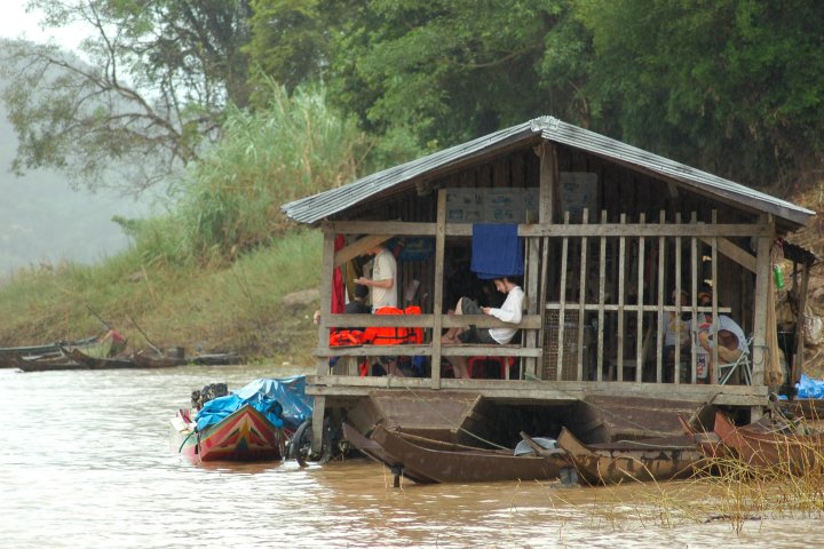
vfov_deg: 5.9
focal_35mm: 232
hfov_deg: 8.9
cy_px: 274
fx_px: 5321
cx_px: 412
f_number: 4.8
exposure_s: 1/125
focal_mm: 155
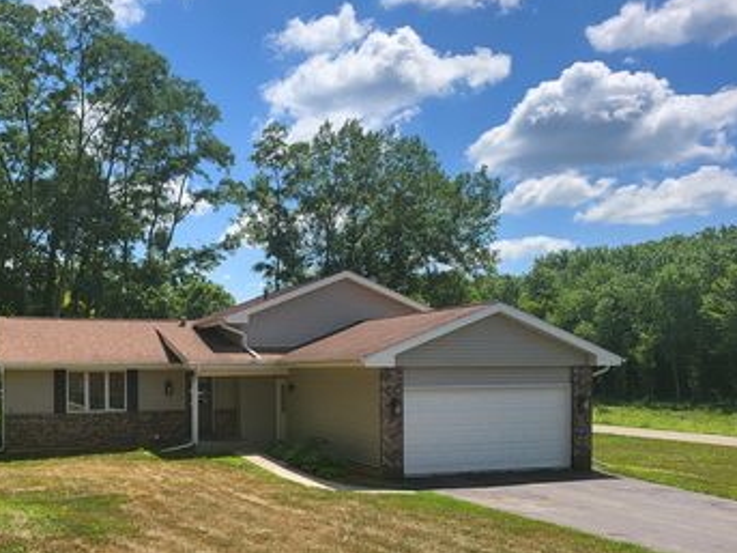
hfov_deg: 51.7
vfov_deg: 40.1
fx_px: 745
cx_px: 251
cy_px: 378
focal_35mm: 35
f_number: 1.8
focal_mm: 5
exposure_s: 1/2327
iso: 40
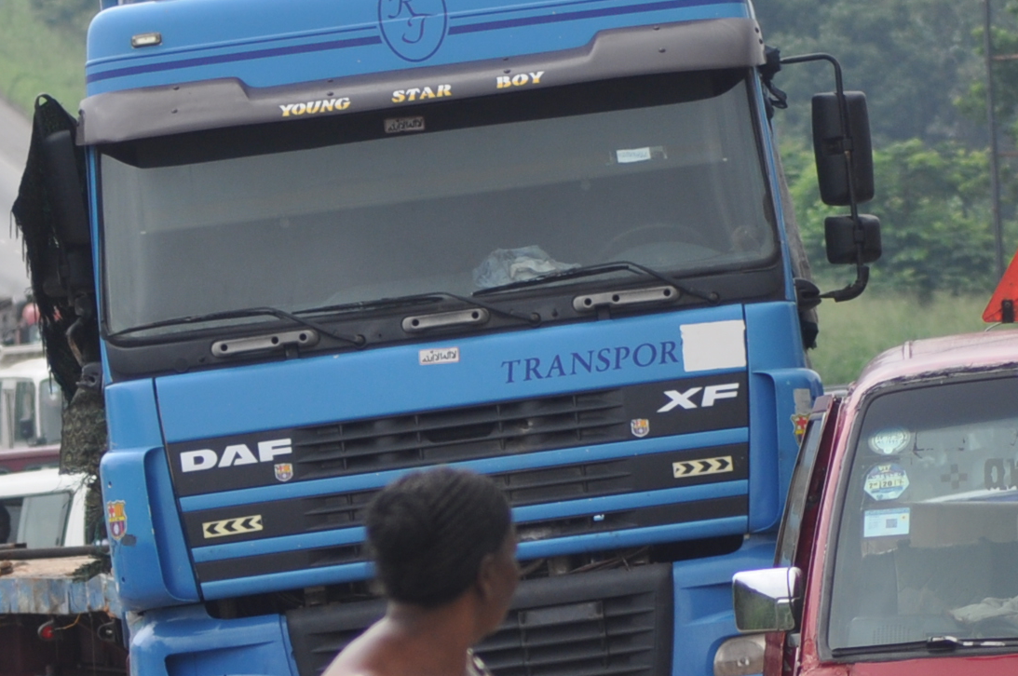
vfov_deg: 3.3
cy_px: 549
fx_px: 11847
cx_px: 697
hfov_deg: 4.9
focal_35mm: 419
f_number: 4.5
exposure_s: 1/320
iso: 200
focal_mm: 95
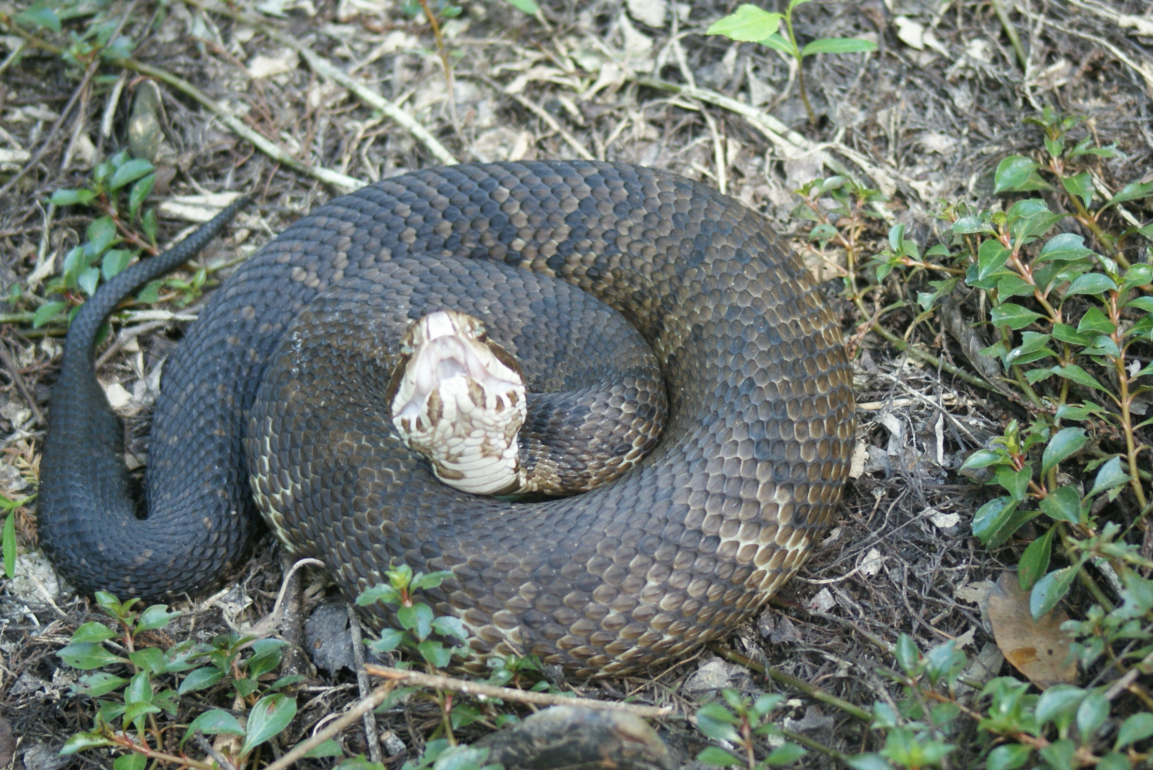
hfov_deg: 15.0
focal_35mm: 137
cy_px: 401
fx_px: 4378
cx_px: 685
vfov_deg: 10.1
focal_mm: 75
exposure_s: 1/80
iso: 400
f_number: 4.5
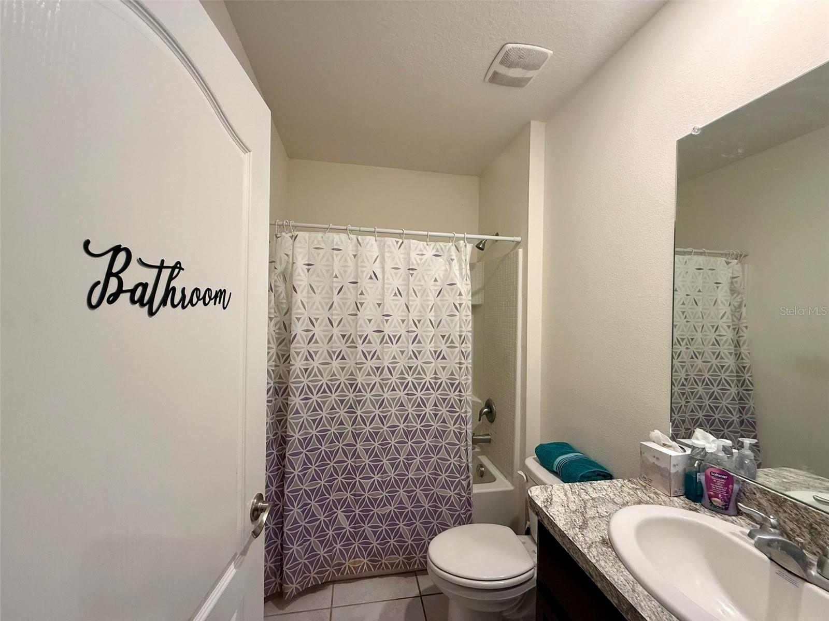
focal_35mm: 14
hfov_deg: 102.1
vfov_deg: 85.7
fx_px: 335
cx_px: 414
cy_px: 310
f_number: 2.2
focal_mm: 2.22
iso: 200
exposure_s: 1/60
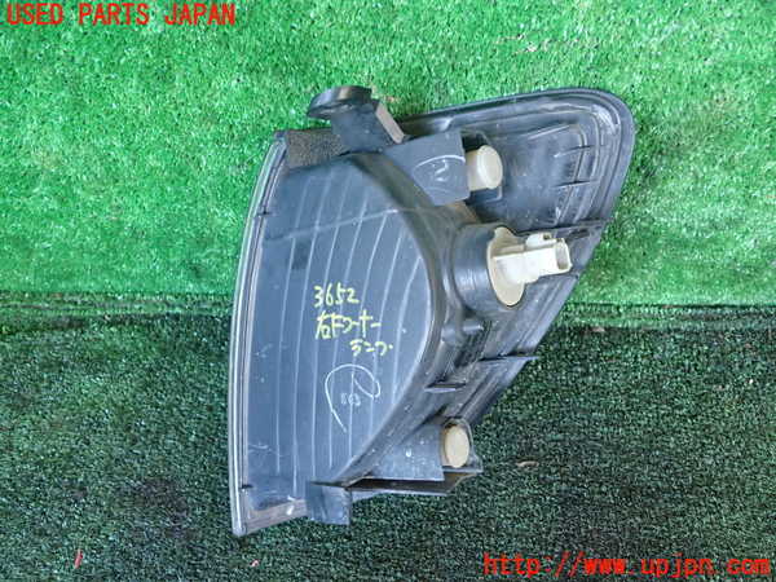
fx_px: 673
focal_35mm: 30
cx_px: 388
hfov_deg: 60.0
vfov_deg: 46.8
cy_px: 291
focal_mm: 5.4
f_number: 2.3
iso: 400
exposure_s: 1/30
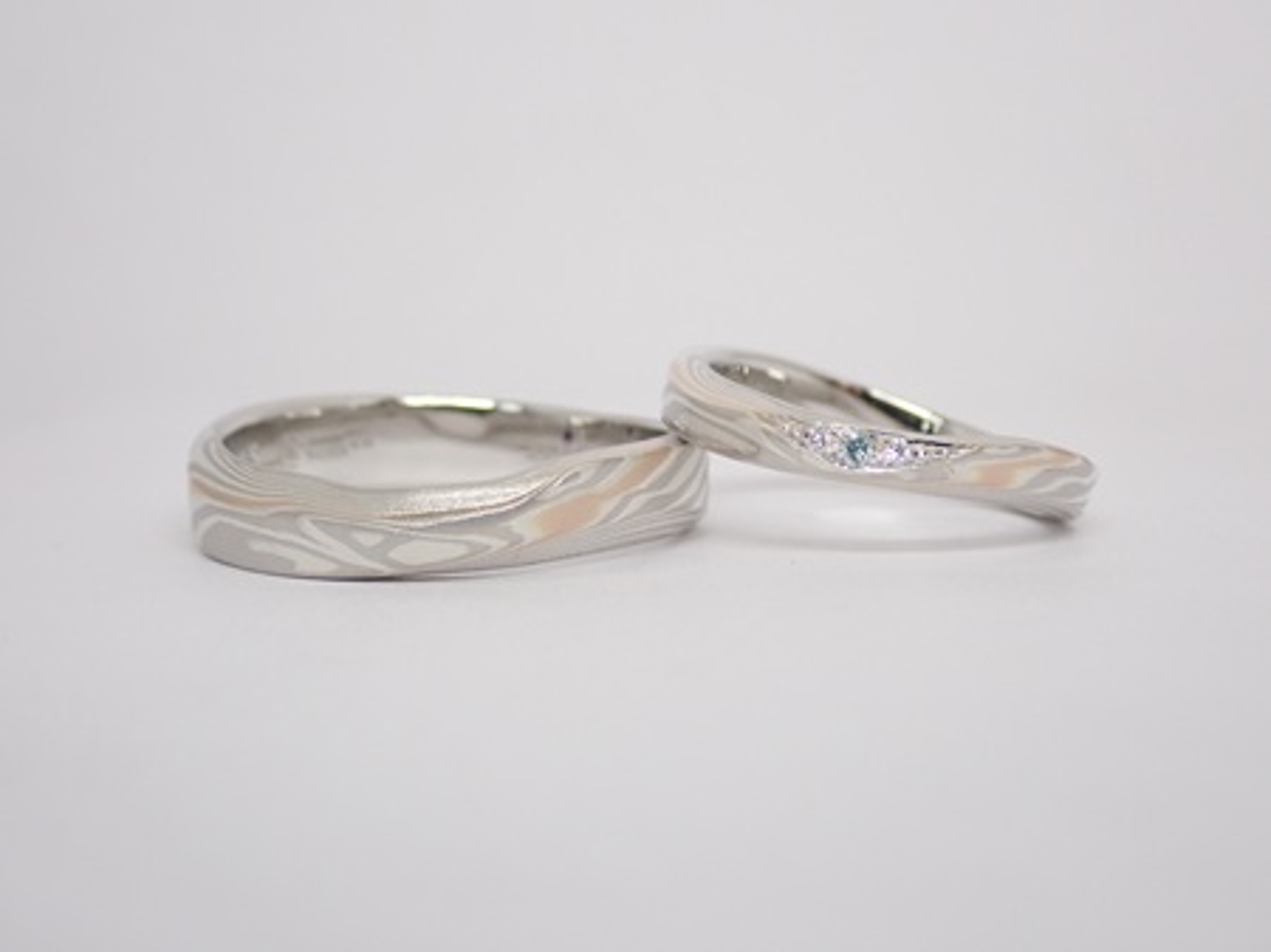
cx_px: 636
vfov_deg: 19.1
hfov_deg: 25.3
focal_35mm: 77
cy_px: 476
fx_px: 2826
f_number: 4.1
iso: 200
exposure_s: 1/160
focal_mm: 13.65
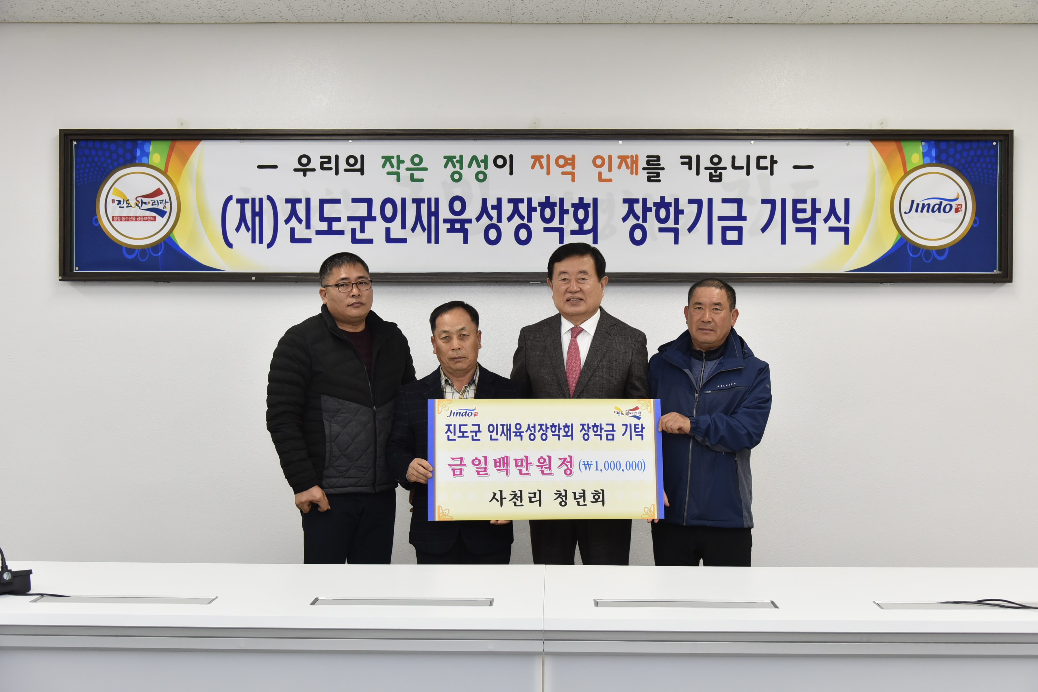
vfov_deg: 32.6
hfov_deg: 47.4
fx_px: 1182
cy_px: 349
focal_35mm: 41
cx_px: 525
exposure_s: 1/125
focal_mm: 40
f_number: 5
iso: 800
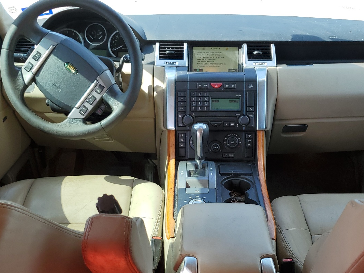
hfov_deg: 47.7
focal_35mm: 39
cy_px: 199
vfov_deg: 36.1
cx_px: 214
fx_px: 410
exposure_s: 1/370
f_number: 1.5
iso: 50
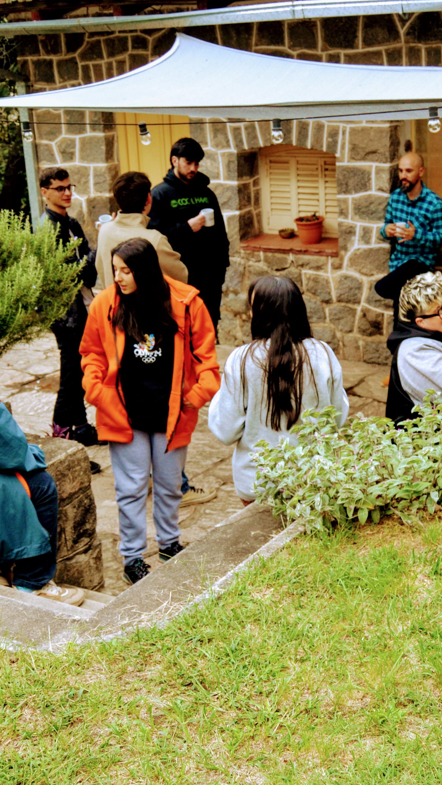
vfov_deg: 42.9
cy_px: 392
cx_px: 330
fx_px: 1000
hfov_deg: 24.7
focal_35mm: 48
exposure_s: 1/60
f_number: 3.5
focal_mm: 20
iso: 400
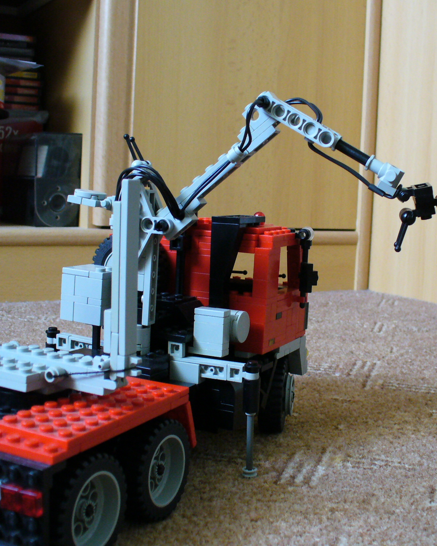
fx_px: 792
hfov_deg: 30.7
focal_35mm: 49
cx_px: 272
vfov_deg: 38.0
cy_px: 273
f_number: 2.8
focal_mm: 6.1
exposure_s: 1/20
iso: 200
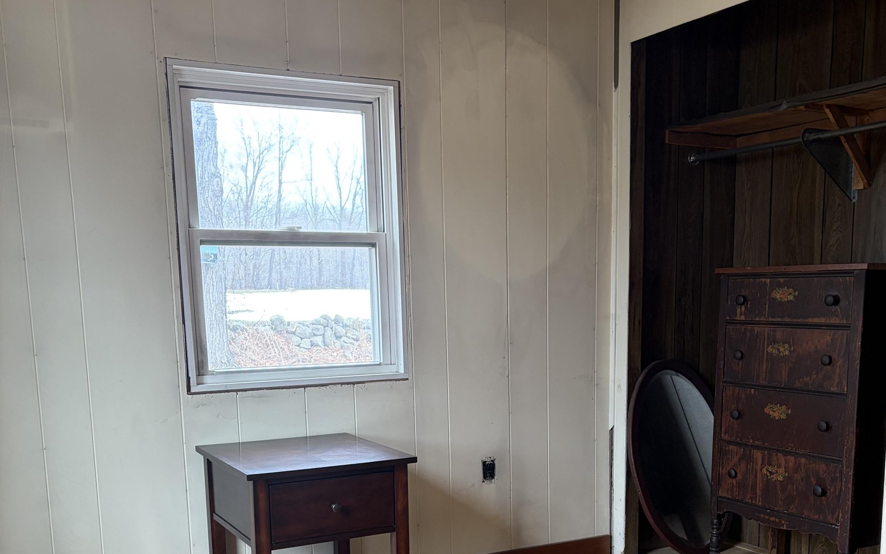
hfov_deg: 49.2
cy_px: 458
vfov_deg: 31.0
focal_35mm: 40
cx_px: 480
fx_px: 966
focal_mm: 5.96
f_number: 1.6
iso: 125
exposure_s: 1/63
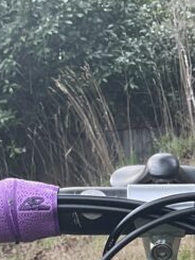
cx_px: 161
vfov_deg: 14.2
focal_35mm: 121
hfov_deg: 12.2
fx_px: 908
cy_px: 487
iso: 40
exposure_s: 1/120
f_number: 1.8
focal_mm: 3
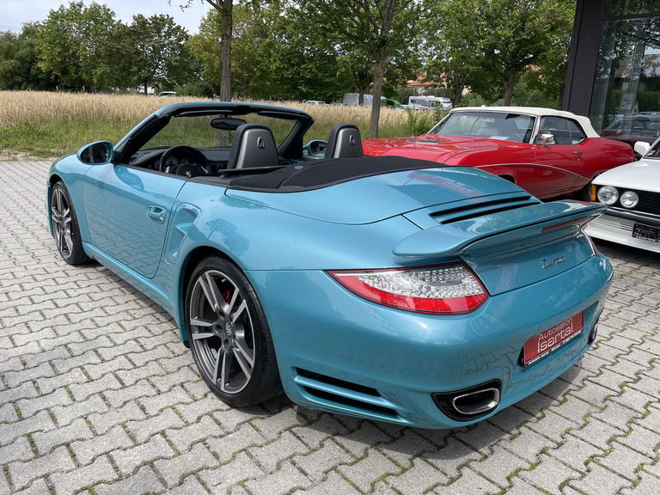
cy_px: 248
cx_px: 330
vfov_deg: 53.1
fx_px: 496
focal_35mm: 26
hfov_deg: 67.3
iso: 32
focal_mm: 4.2
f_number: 1.6
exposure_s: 1/1887
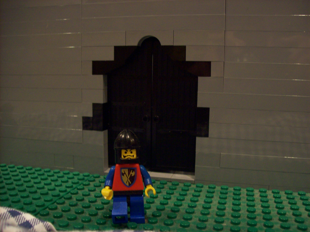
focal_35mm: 36
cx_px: 155
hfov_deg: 51.4
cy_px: 116
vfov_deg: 39.6
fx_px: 322
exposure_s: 1/8
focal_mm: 6
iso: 200
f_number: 2.7
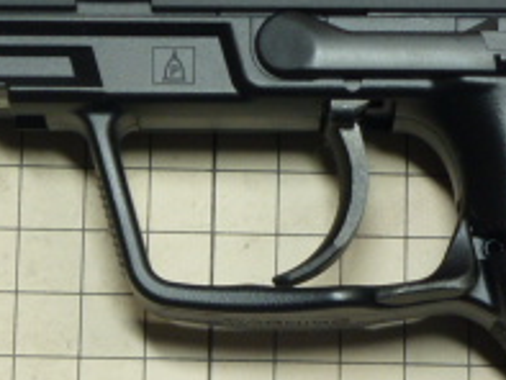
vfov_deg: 8.0
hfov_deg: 10.7
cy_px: 341
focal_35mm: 185
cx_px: 293
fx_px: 2706
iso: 100
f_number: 4.4
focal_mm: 10.1
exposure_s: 1/15
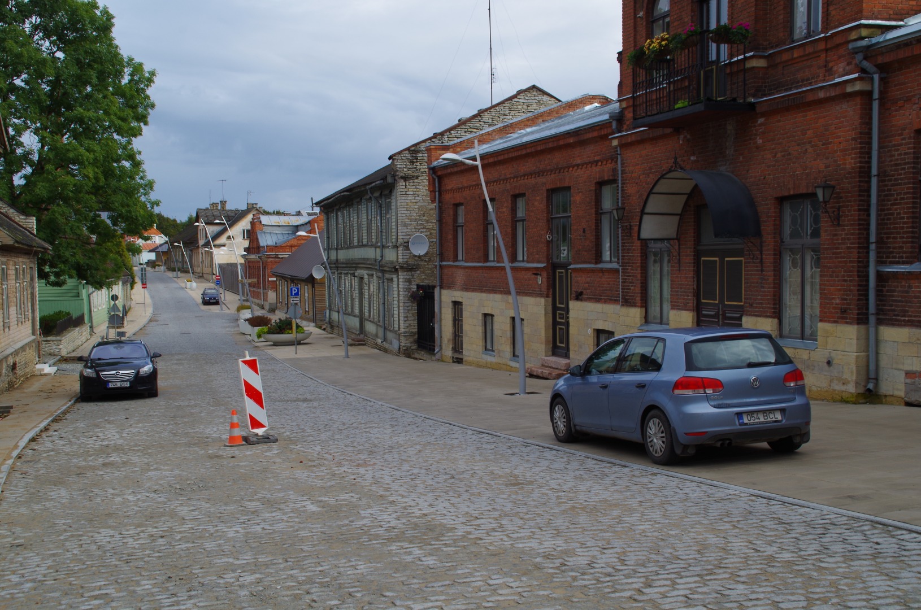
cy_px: 305
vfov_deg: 31.8
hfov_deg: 46.5
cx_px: 460
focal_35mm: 42
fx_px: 1072
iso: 160
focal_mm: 28
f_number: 11
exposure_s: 1/125
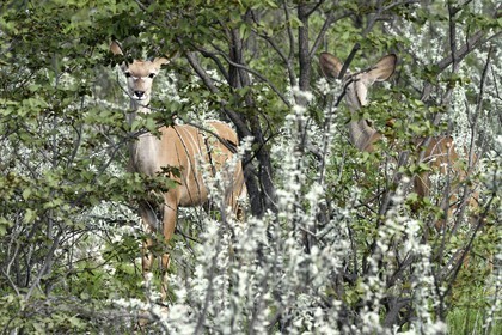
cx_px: 251
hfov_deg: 7.4
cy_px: 168
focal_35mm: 280
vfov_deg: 4.9
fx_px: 3904
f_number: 9
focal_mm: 280
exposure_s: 1/500
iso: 400
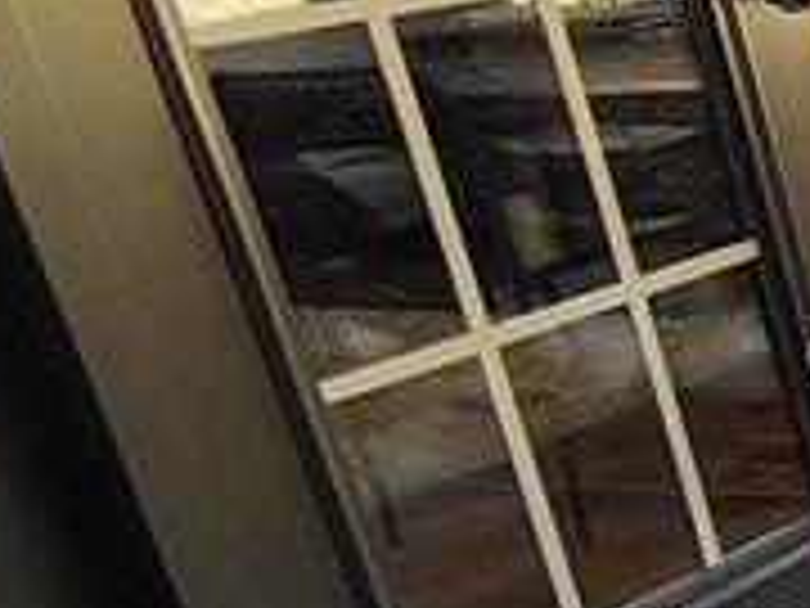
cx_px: 2241
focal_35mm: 91
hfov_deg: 12.6
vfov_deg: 16.1
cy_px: 495
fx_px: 2129
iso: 205
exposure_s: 1/60.7
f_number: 2.2
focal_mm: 2.13
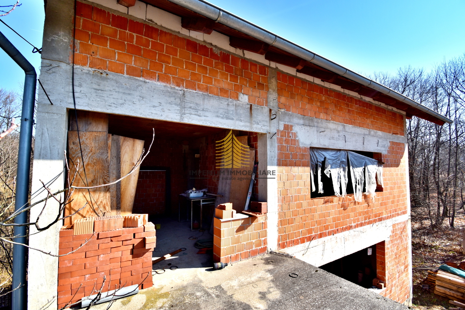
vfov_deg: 77.3
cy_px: 155
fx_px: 194
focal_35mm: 15
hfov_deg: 100.4
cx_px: 232
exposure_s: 1/200
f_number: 7.1
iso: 100
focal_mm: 10
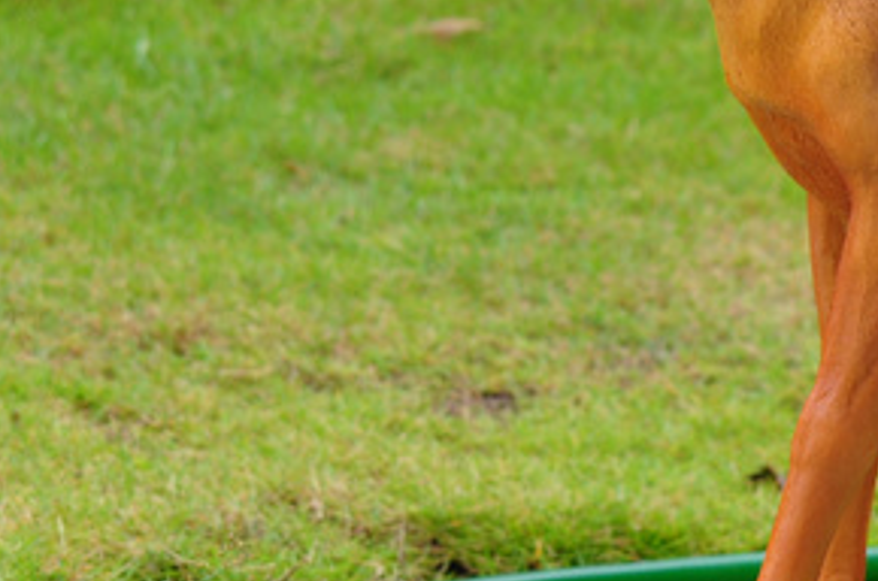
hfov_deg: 5.6
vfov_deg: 3.7
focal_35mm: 371
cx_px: 500
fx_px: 9028
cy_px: -64
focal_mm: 70
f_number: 5.6
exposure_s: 1/15
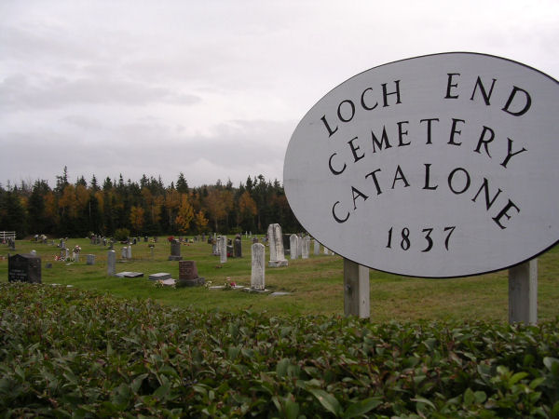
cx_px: 280
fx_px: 614
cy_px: 210
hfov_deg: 49.0
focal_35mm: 38
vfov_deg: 37.7
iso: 100
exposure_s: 1/358
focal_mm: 5.8
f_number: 2.8
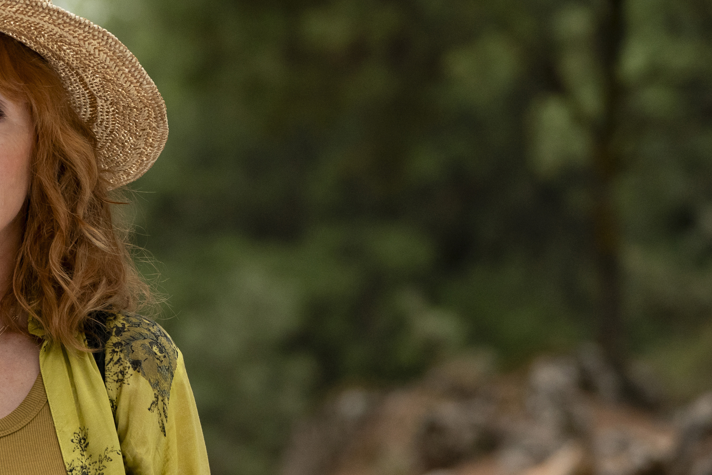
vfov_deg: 4.3
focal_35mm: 317
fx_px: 6269
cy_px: 243
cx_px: 121
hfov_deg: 6.5
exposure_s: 1/500
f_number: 5.6
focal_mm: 160
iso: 3200
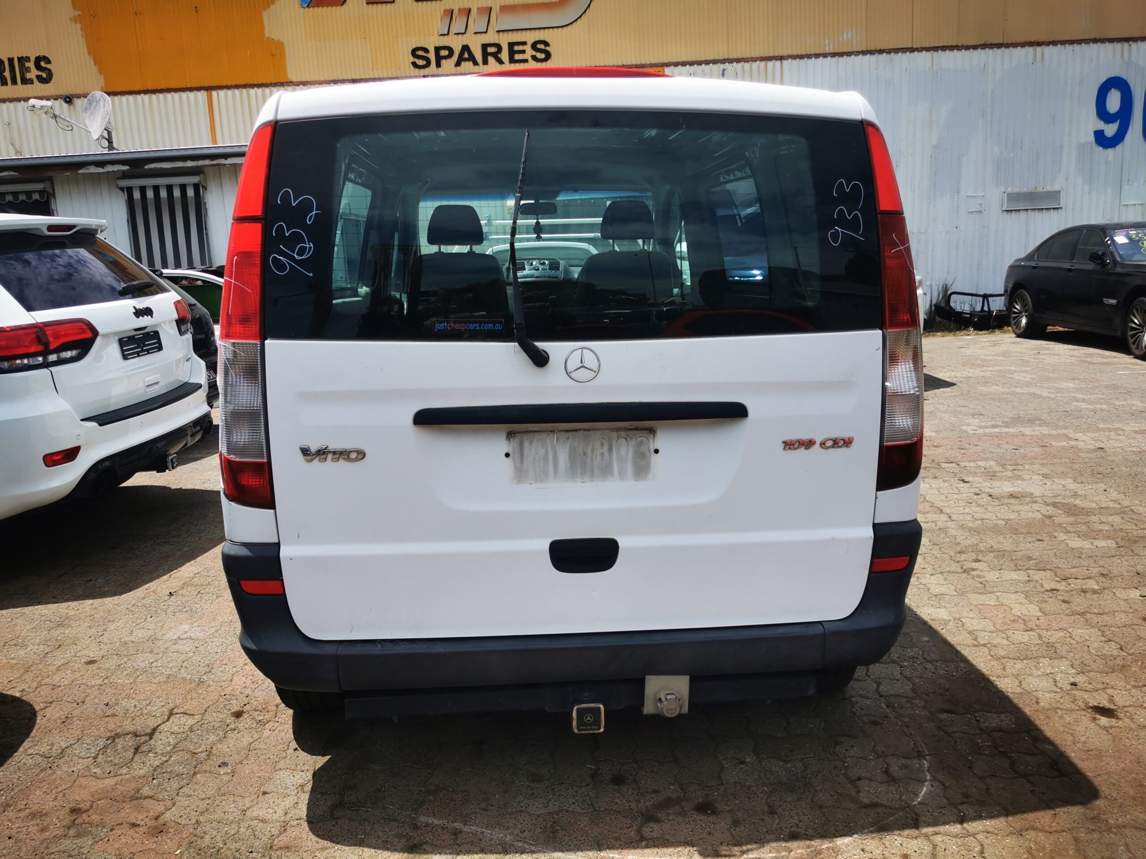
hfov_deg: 65.3
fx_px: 894
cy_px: 430
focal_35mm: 27
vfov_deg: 51.4
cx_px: 573
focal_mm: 5.56
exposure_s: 1/4762
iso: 50
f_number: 1.6
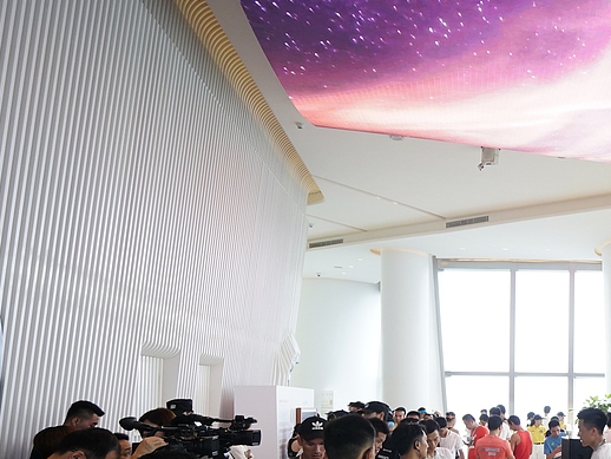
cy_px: 378
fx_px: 671
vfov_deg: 36.3
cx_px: 697
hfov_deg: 38.8
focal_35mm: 38
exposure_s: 1/160
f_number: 4
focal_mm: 16
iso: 1600
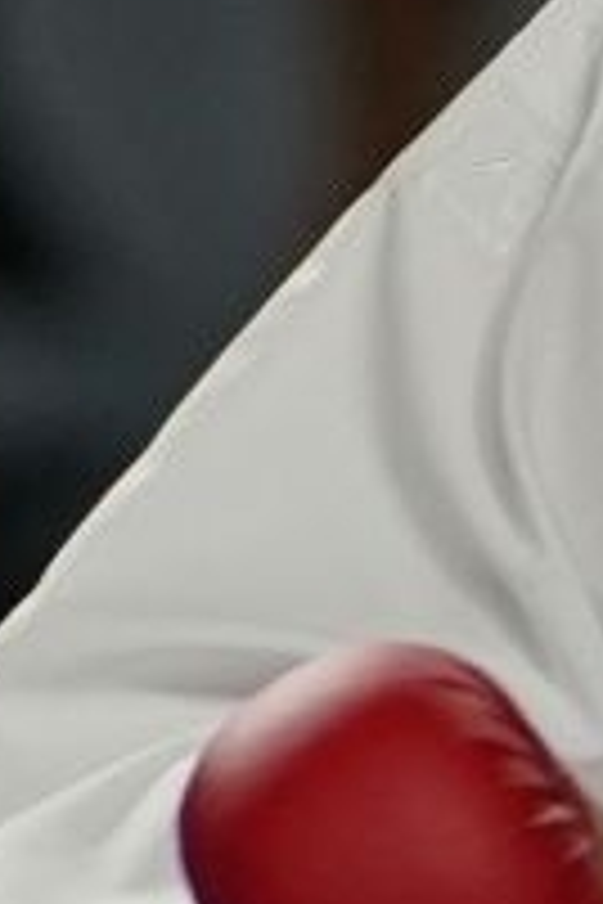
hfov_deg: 0.6
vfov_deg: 0.9
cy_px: 324
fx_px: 60320
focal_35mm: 2401
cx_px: 454
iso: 800
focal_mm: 179
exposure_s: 1/1000
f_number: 2.8
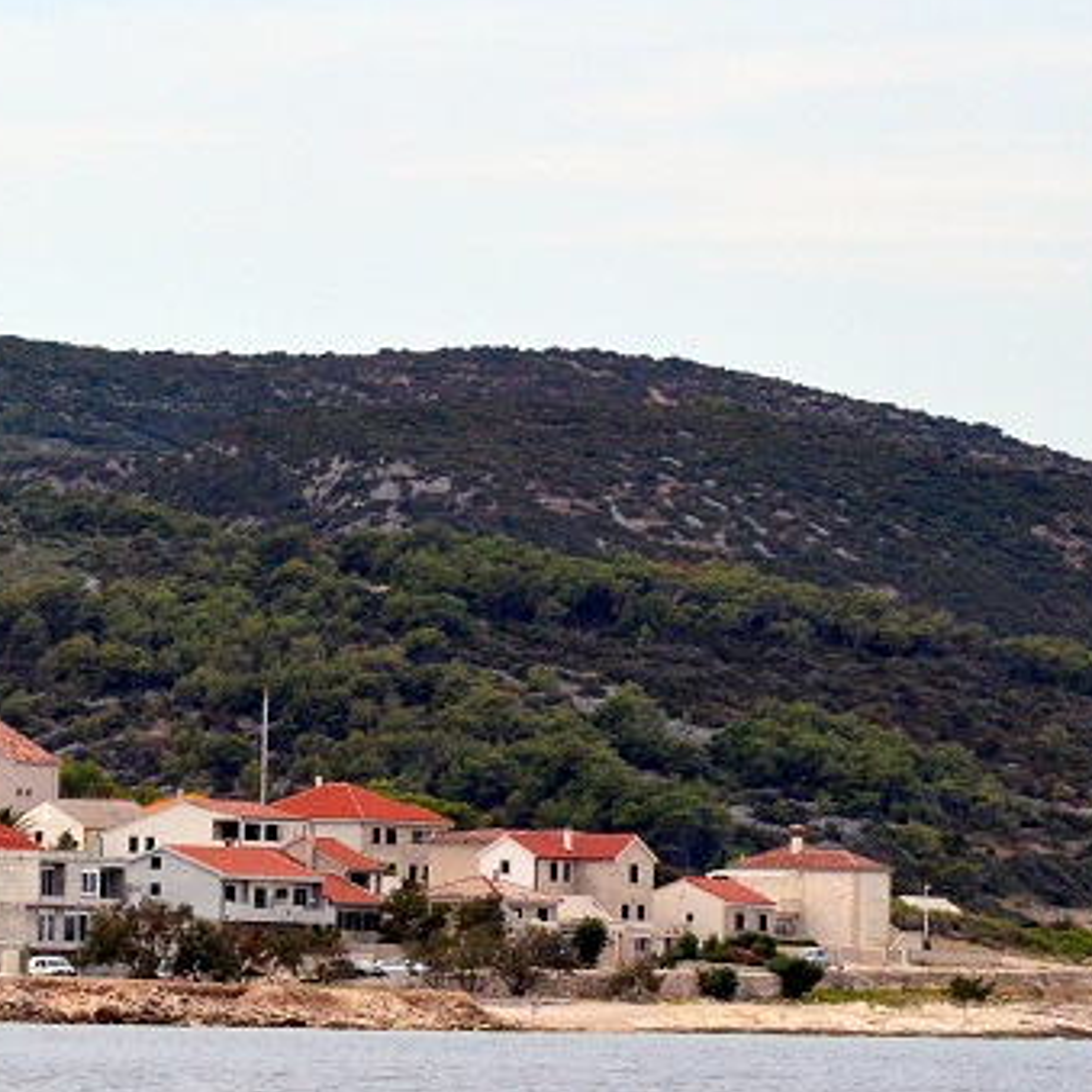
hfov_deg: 6.6
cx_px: -396
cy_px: 886
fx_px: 9387
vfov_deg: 6.6
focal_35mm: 263
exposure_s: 1/8000
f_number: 6.3
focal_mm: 70
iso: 1800
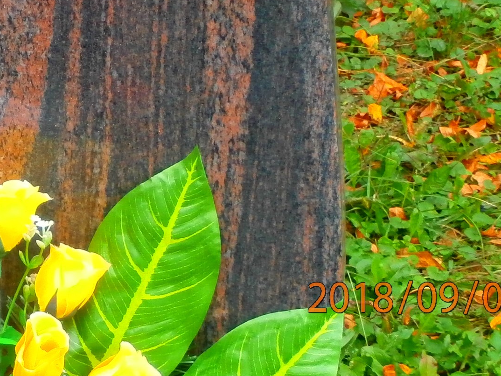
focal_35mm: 159
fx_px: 2301
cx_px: -94
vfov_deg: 9.2
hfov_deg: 12.2
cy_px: -117
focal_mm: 10.11
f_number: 4.5
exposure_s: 1/80
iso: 160
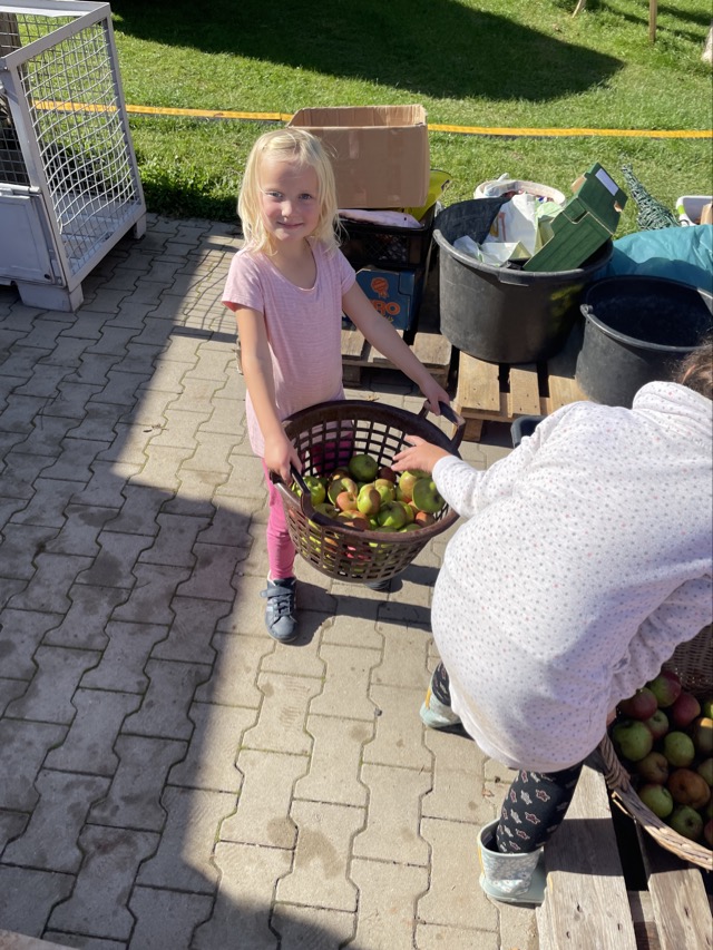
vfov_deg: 67.3
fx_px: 714
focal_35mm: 26
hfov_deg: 53.1
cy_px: 475
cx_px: 356
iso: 32
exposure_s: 1/1949
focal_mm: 4.2
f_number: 1.6
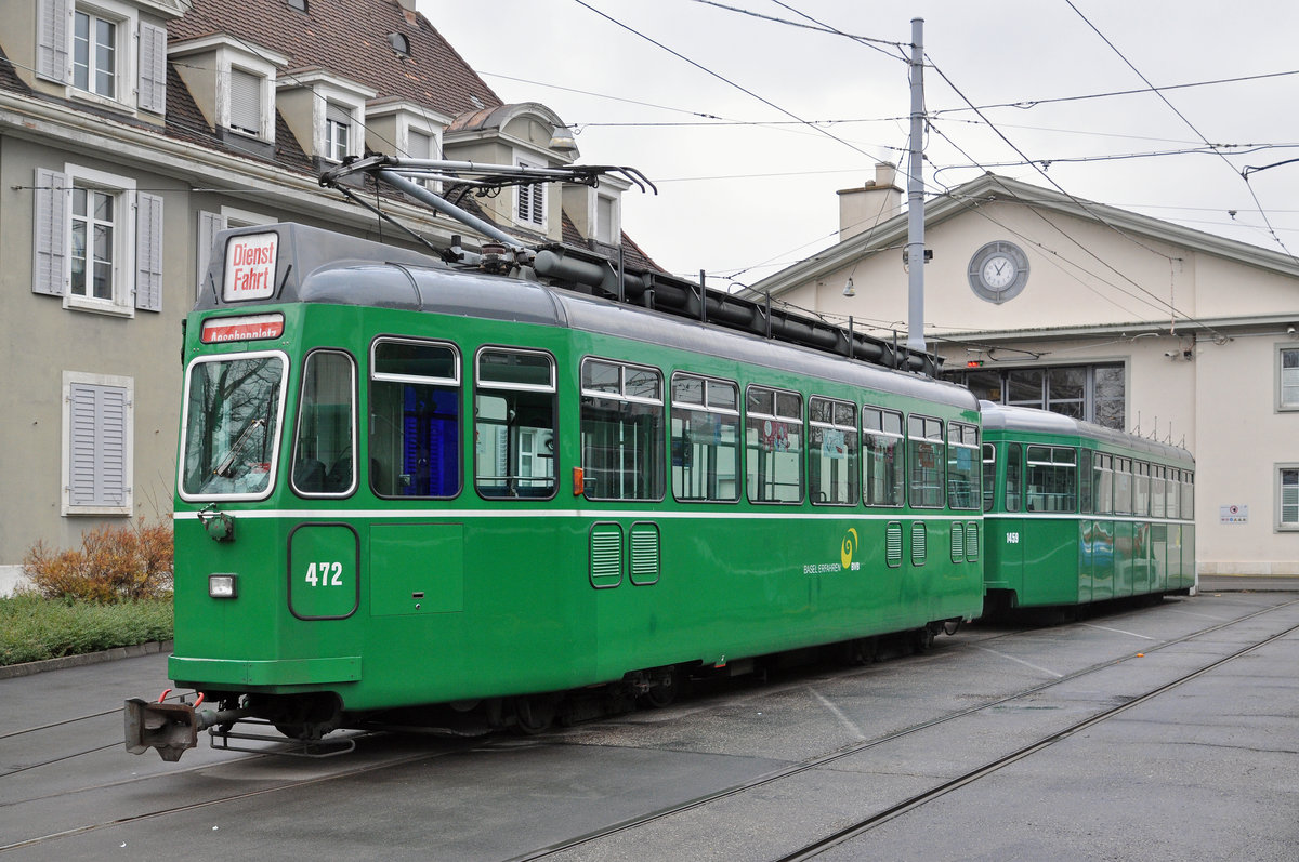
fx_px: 1622
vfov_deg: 29.8
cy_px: 431
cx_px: 650
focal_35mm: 45
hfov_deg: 43.7
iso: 500
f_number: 7.1
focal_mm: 30
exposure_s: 1/160
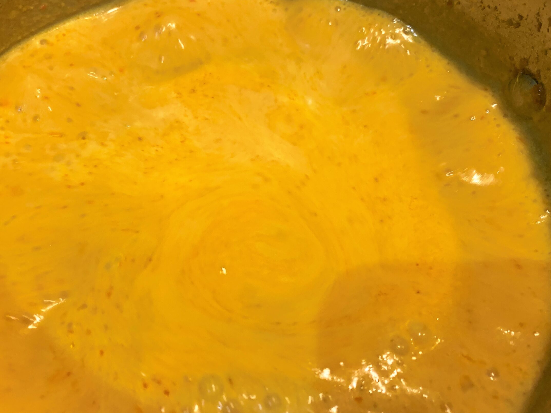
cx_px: 226
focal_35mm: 31
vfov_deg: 45.3
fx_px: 493
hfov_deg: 58.0
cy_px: 236
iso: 160
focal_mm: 4.25
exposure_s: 1/50
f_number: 1.8
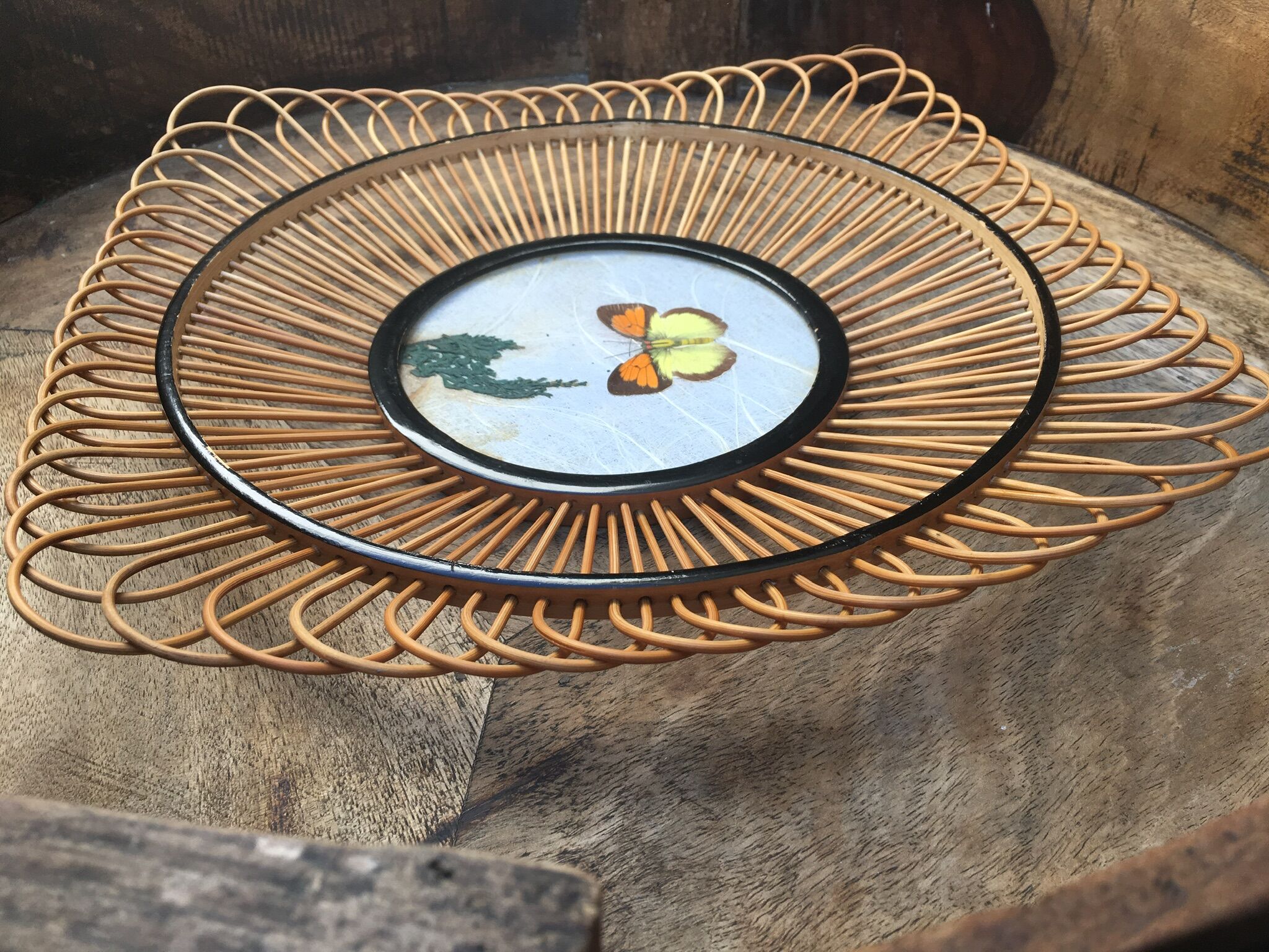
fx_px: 1063
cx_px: 634
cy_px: 476
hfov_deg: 61.7
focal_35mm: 29
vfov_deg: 48.2
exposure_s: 1/100
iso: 32
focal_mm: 4.15
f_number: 2.2
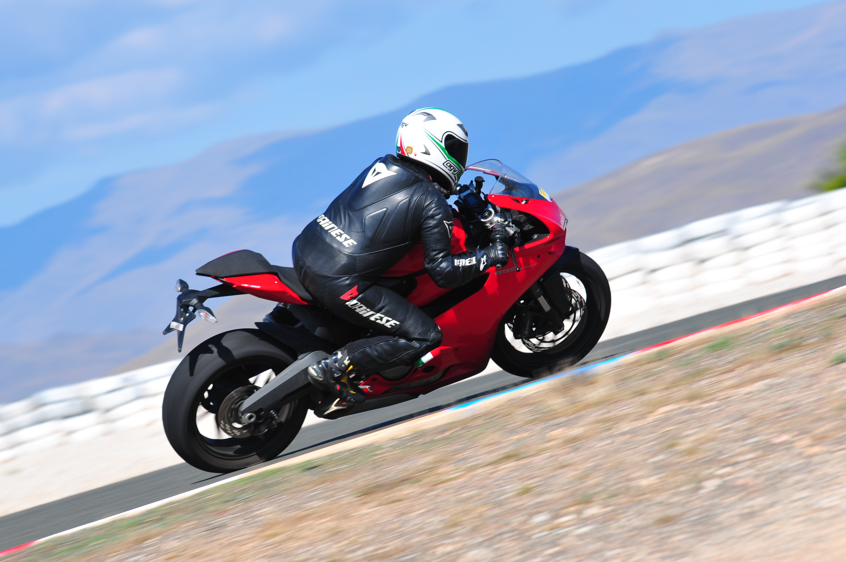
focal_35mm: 300
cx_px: 423
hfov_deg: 6.9
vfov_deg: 4.6
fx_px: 7041
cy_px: 281
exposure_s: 1/320
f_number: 8
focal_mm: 200
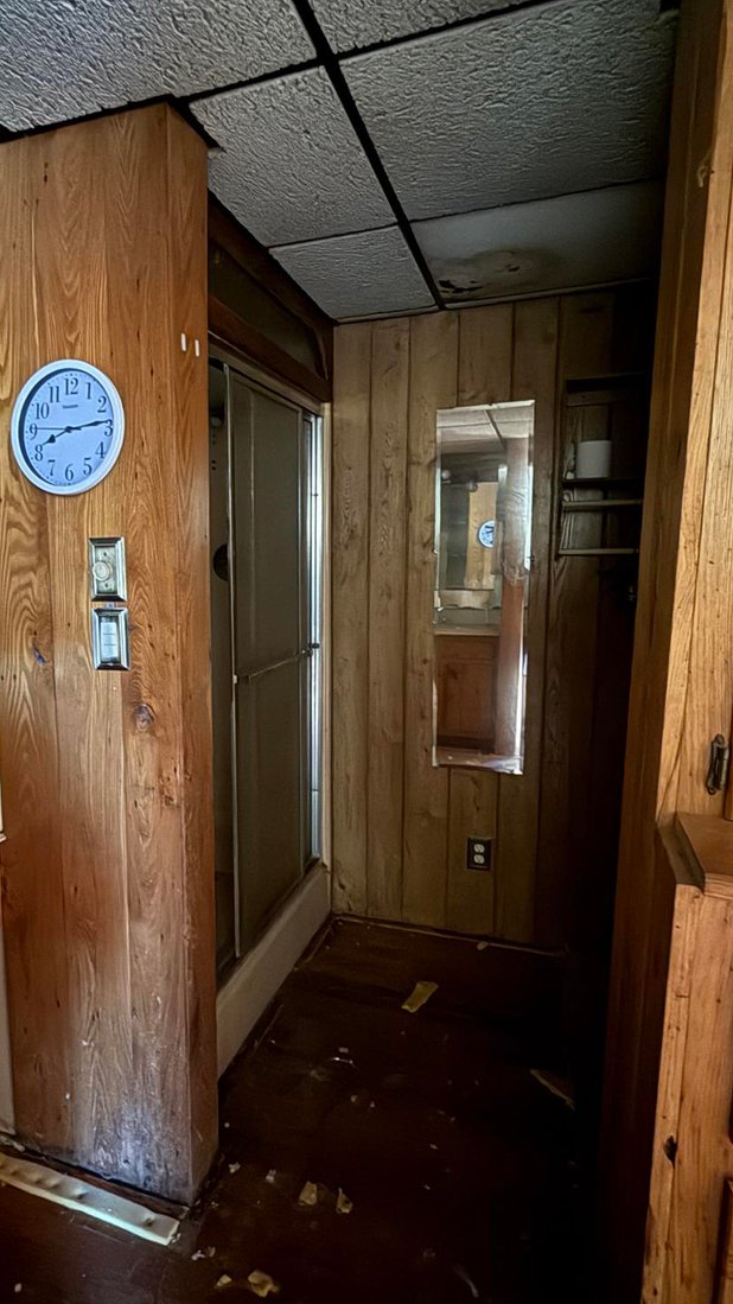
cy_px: 657
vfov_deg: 83.8
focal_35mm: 21
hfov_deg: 52.8
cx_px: 262
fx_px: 726
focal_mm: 2.22
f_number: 2.2
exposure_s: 1/12
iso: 1250
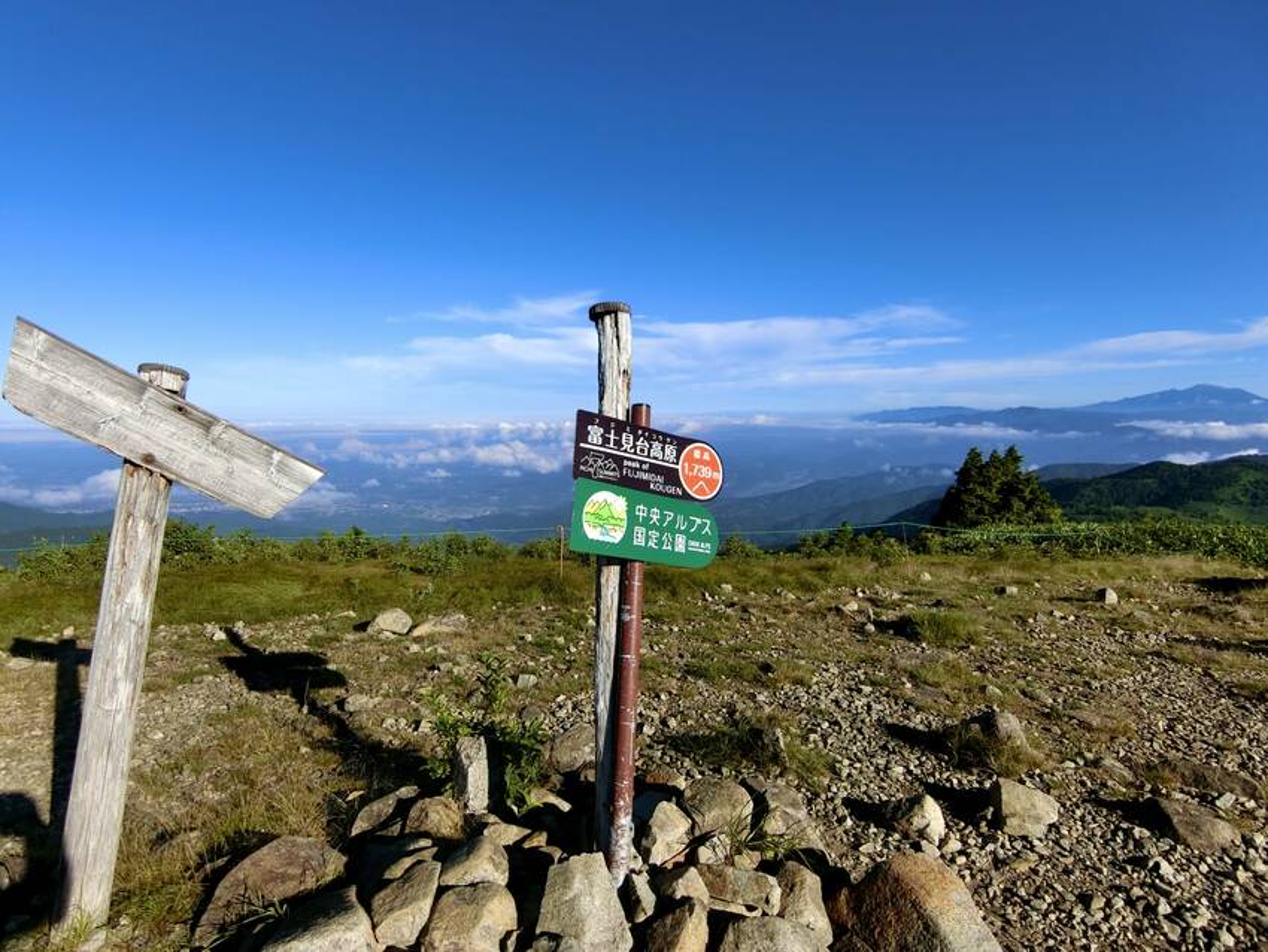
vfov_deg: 68.7
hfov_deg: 84.6
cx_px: 634
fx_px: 696
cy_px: 476
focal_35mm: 19
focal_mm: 4.06
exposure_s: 1/400
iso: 80
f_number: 6.9
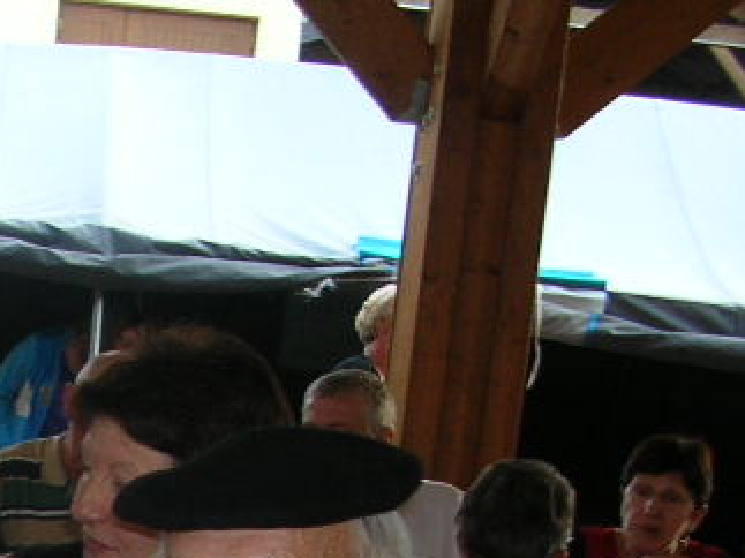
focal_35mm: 111
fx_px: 2388
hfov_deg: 17.1
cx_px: -83
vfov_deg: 12.7
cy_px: 812
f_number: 2.8
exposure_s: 1/60.1
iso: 50
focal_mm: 5.8
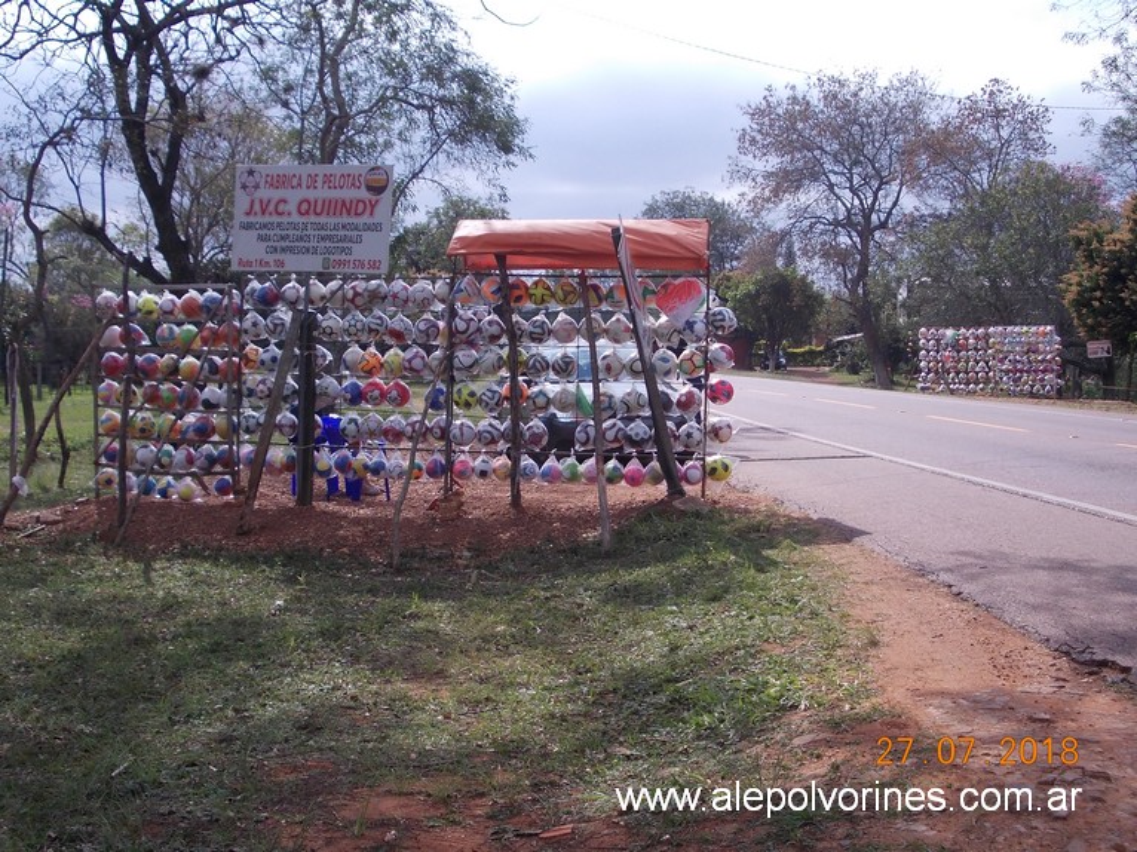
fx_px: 1675
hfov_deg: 37.5
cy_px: 426
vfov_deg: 28.5
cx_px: 568
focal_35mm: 51
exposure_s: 1/200
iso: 80
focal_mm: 7.2
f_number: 7.2
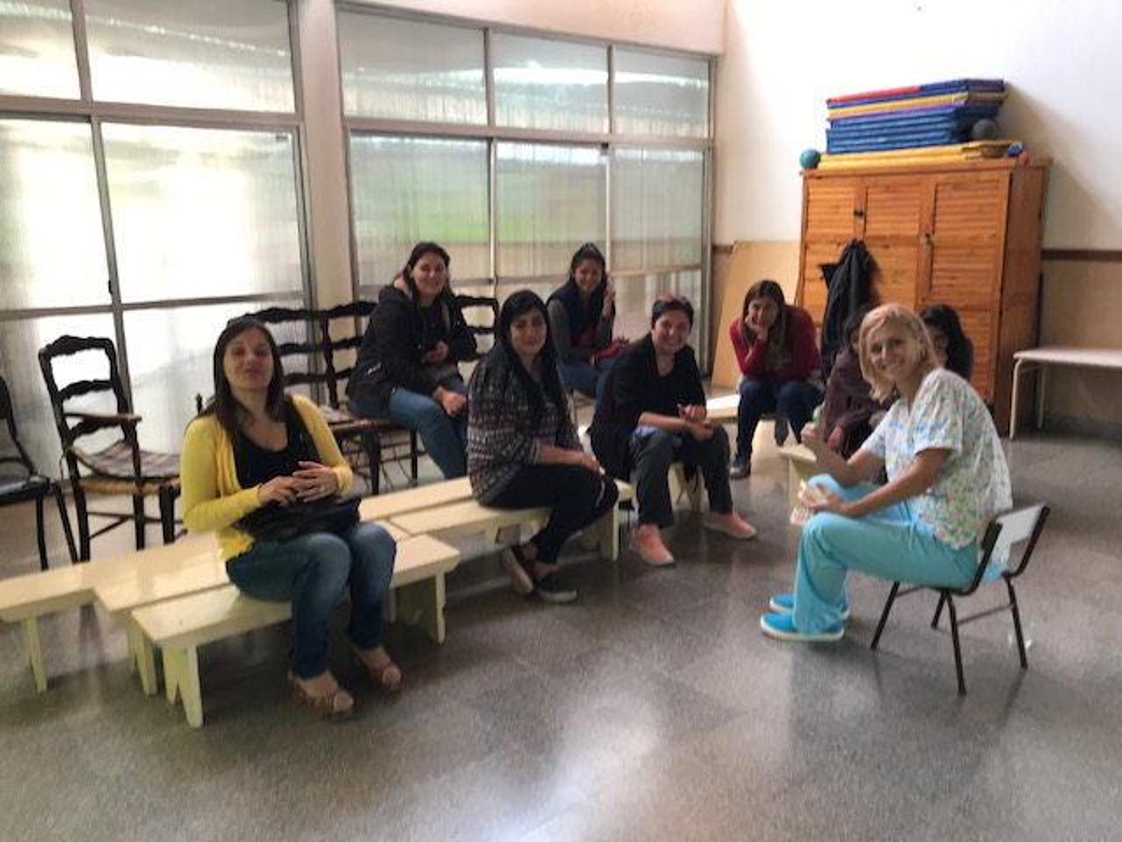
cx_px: 561
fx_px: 908
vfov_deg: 49.7
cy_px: 421
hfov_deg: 63.4
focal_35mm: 28
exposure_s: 1/33
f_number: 1.8
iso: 32
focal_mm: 3.99
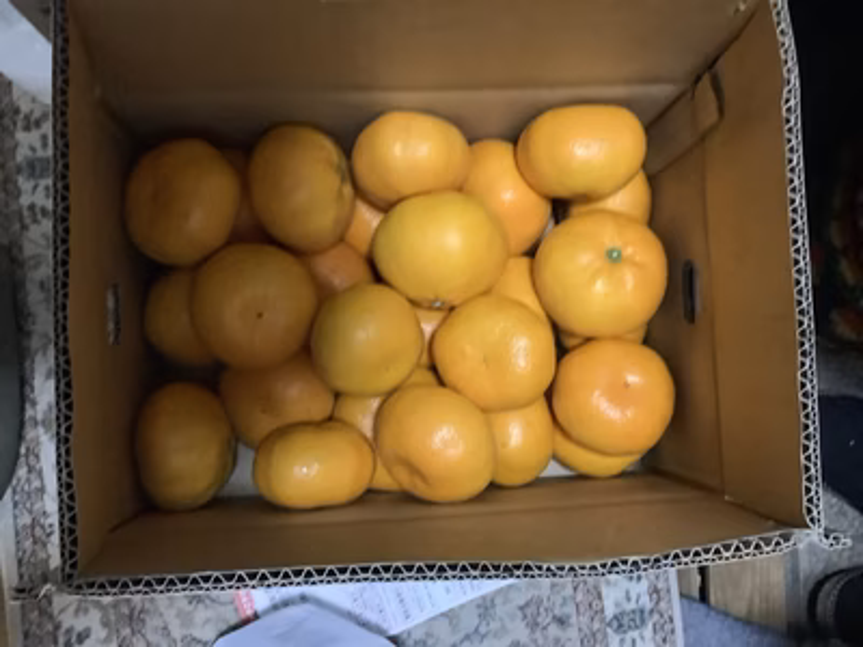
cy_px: 324
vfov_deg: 45.4
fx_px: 773
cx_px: 432
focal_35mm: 31
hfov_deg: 58.4
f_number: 2.4
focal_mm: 3.3
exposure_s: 1/25
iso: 500
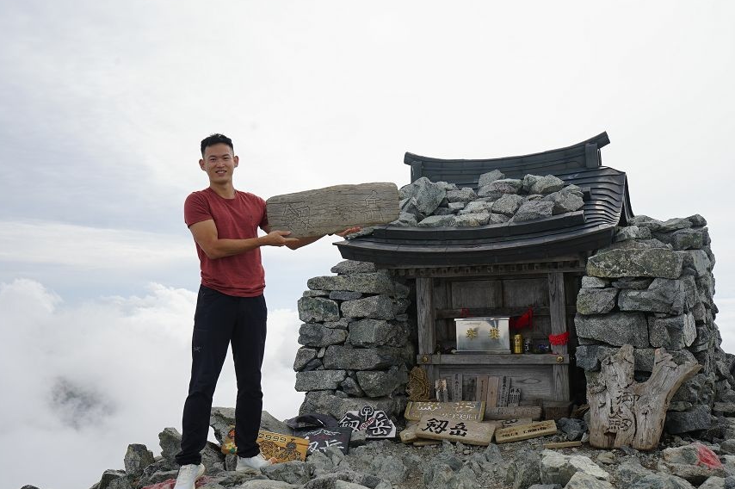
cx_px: 422
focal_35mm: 41
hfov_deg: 47.3
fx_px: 836
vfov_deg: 32.6
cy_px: 260
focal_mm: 35
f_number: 9.5
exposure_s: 1/250
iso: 100
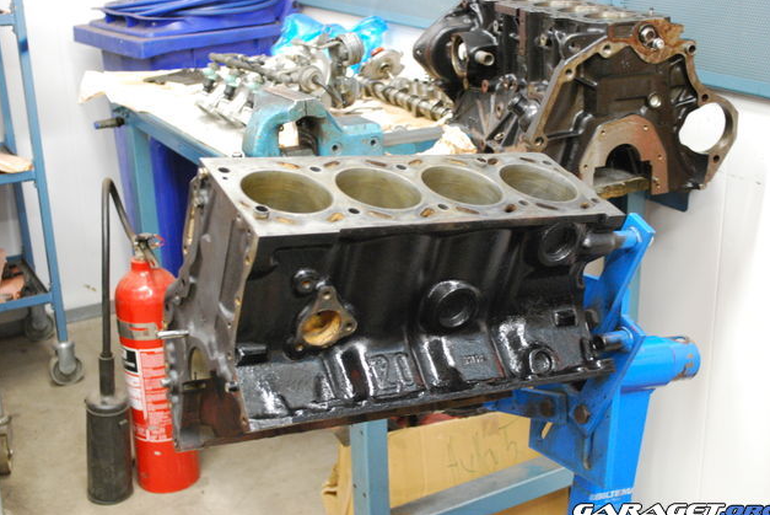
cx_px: 391
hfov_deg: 40.3
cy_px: 259
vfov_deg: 27.6
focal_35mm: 49
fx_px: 1049
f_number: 5
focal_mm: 32
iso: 1600
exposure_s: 1/20
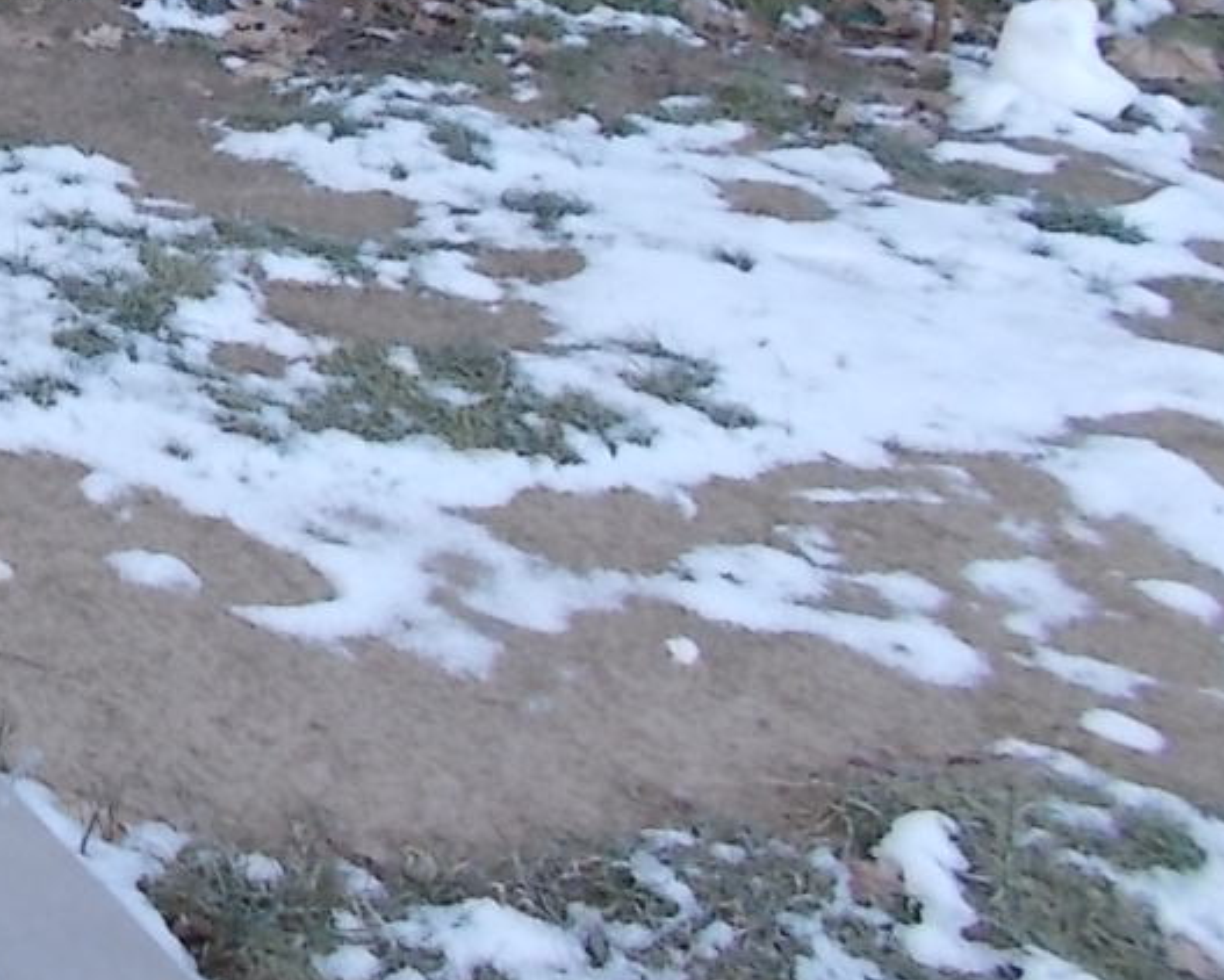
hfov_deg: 21.1
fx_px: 2790
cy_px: -295
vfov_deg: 18.5
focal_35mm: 77
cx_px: -585
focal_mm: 4.6
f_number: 3.2
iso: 80
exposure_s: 1/125
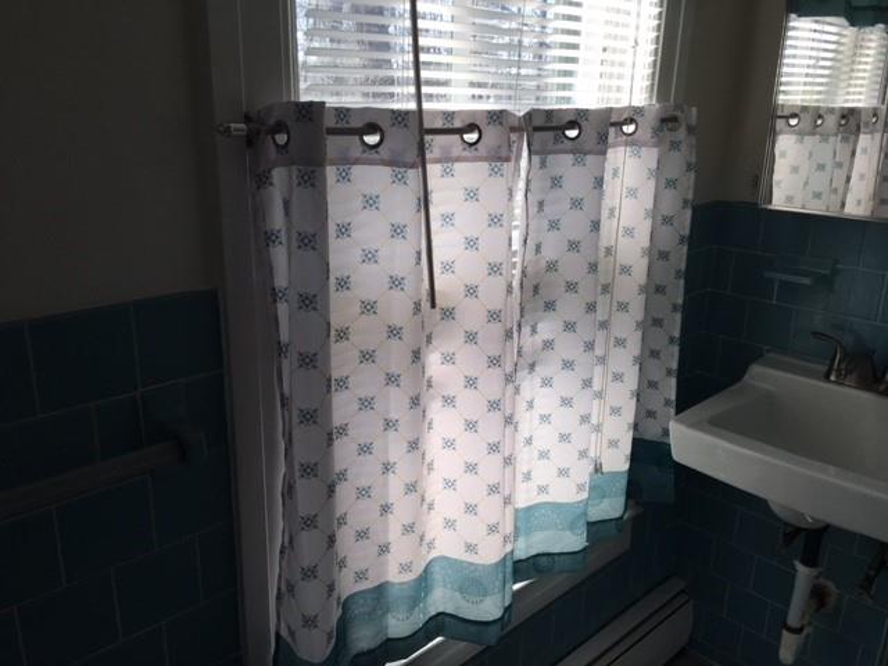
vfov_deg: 48.2
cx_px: 444
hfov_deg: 61.7
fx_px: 744
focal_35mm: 29
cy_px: 333
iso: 25
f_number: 2.2
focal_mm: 4.15
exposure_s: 1/262
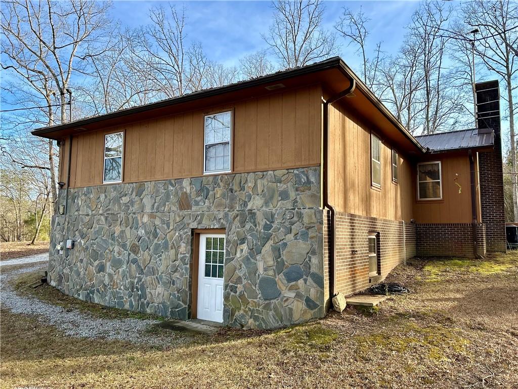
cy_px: 194
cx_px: 259
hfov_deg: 67.3
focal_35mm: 26
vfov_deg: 53.1
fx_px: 389
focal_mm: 5.7
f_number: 1.5
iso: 50
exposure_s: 1/833
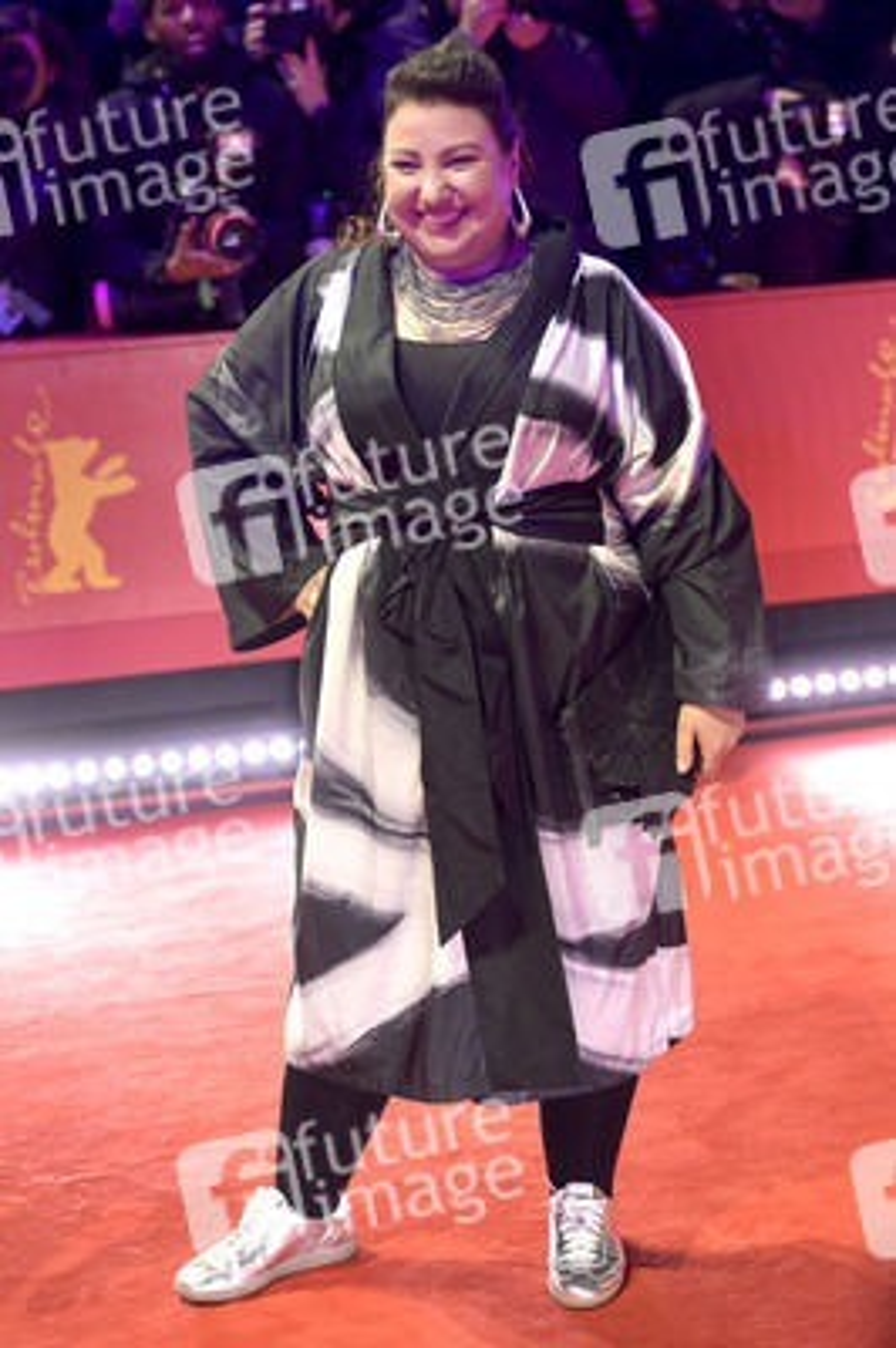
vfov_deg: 28.9
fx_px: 2618
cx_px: 448
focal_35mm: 70
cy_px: 674
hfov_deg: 19.4
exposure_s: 1/250
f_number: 4
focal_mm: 70
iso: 1600
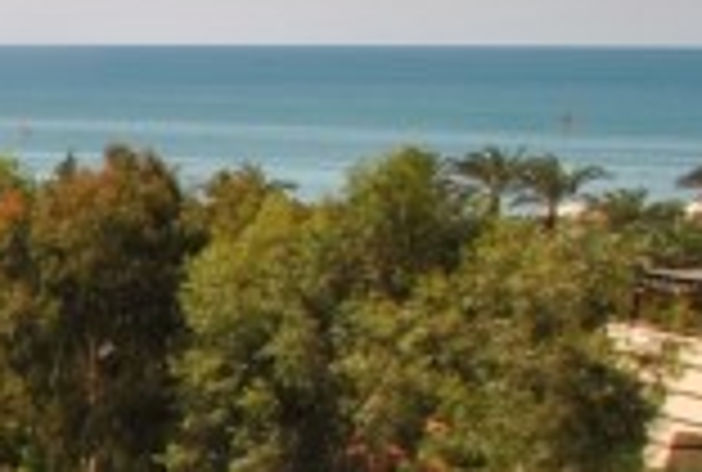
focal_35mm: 110
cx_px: -1204
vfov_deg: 12.3
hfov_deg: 12.3
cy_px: 548
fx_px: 2151
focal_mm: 10
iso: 100
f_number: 10
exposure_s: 1/200
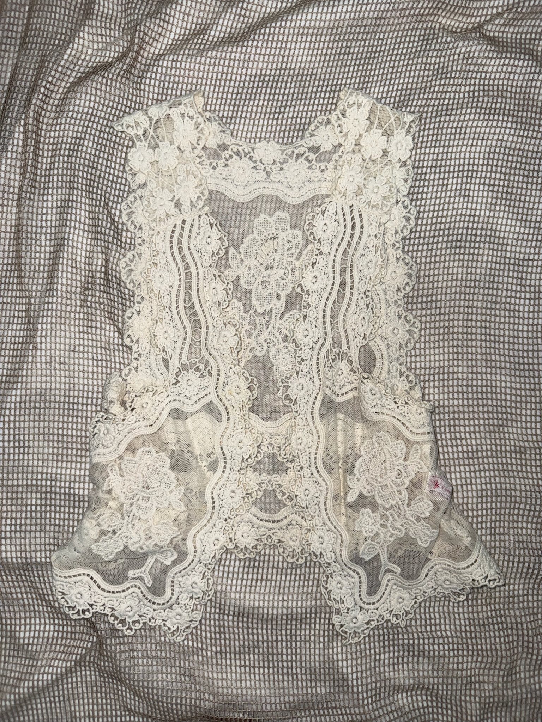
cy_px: 361
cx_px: 271
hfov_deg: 56.8
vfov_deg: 71.6
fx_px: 501
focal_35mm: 24
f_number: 1.78
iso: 50
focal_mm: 6.76
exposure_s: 1/65
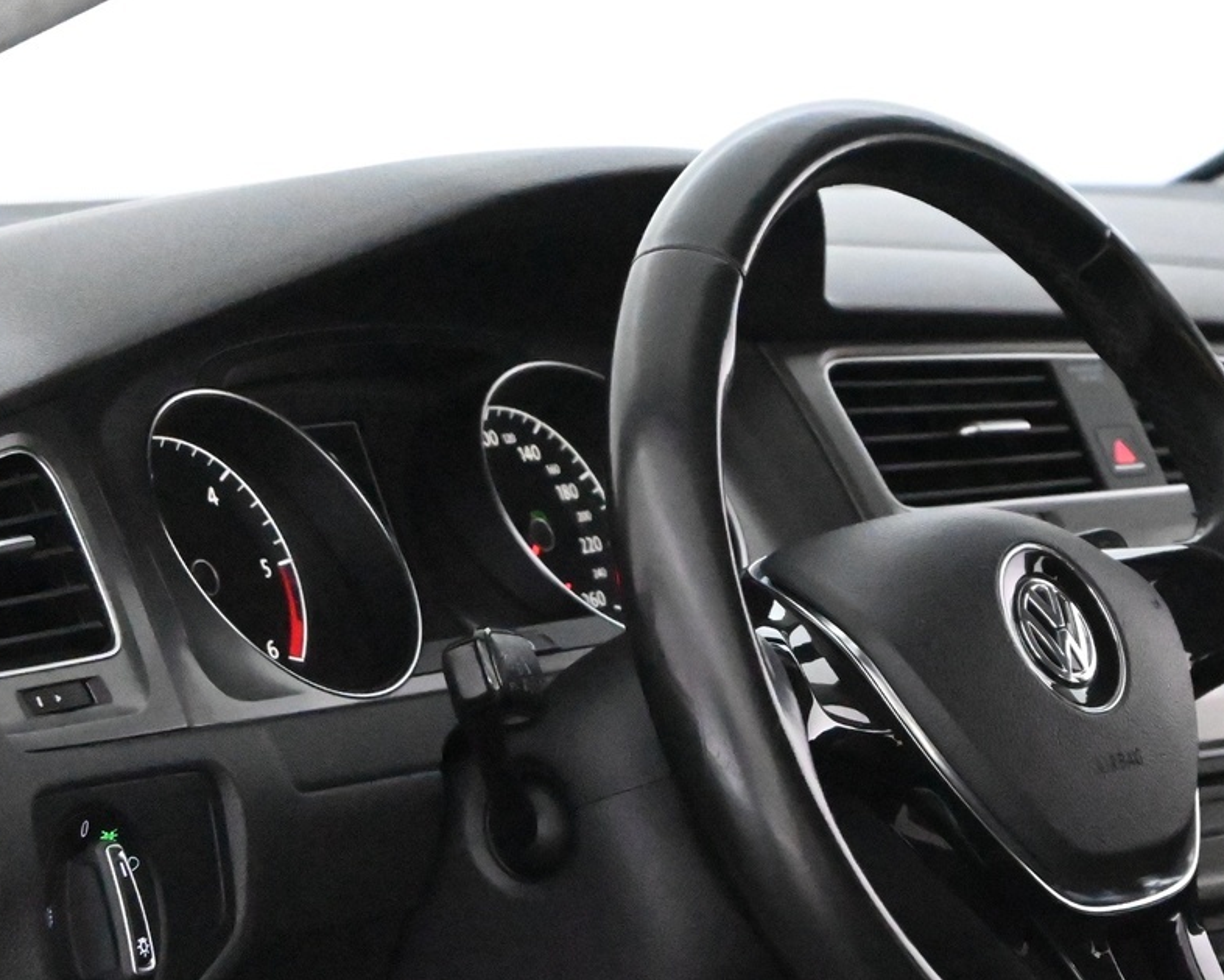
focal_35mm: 145
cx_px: 1163
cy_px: 605
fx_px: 5253
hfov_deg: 13.1
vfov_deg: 10.6
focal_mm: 50
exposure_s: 1/80
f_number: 6.3
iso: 20000
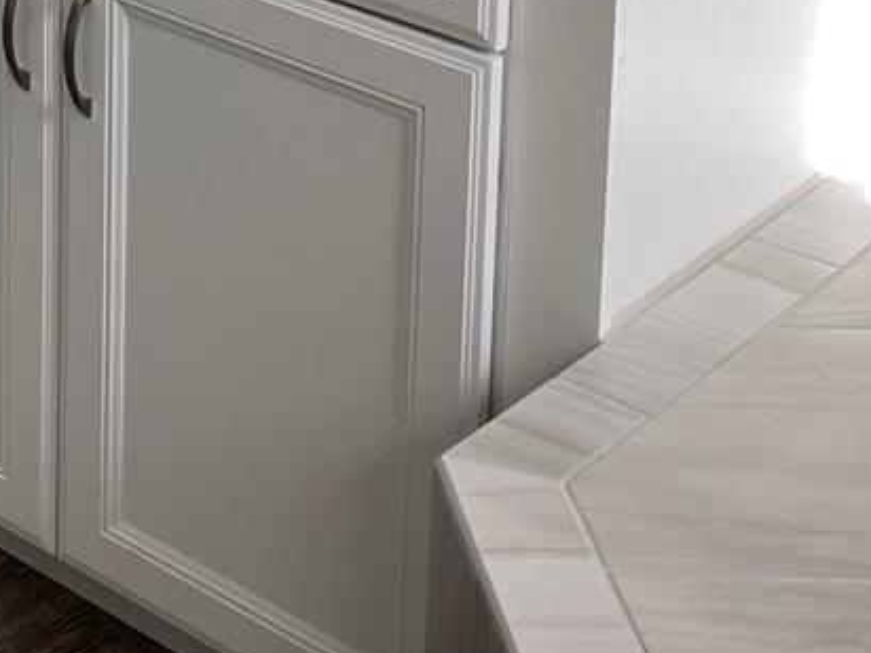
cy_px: -585
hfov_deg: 18.0
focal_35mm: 101
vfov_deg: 13.0
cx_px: -302
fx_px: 2541
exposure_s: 1/120
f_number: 1.8
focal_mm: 4.25
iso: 50
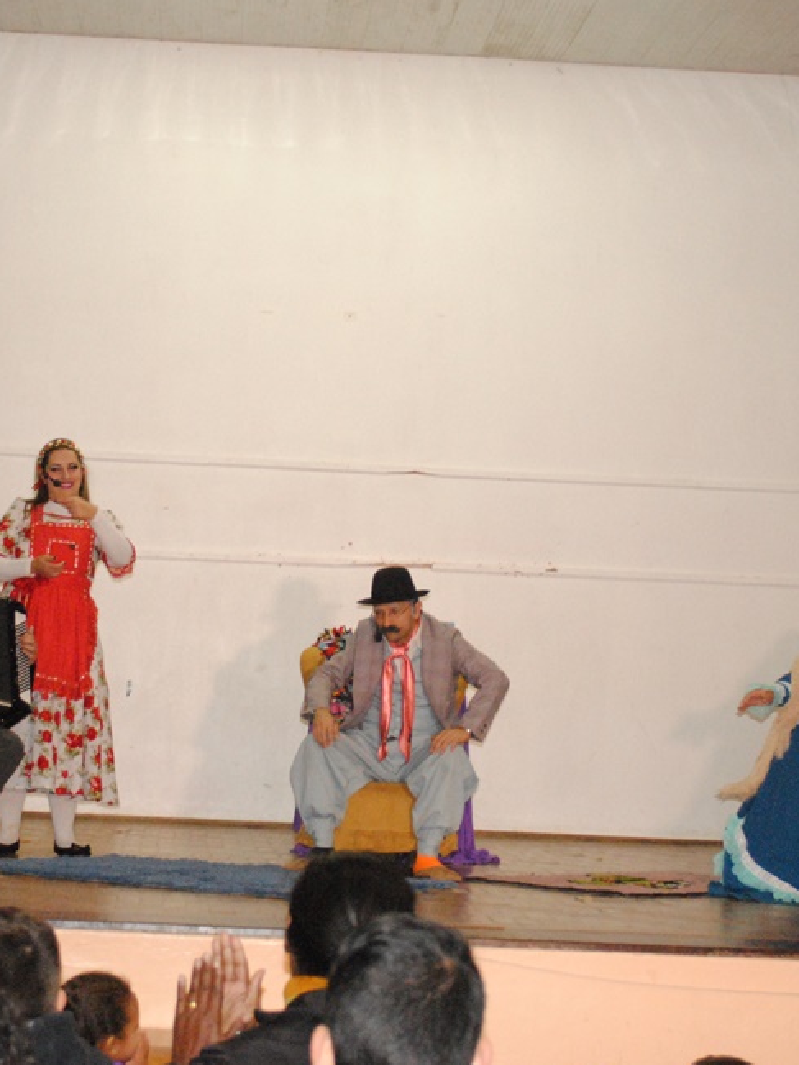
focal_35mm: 80
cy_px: 523
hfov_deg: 18.5
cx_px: 300
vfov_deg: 24.5
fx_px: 2454
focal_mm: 35
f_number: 5.6
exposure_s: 1/60
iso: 1600
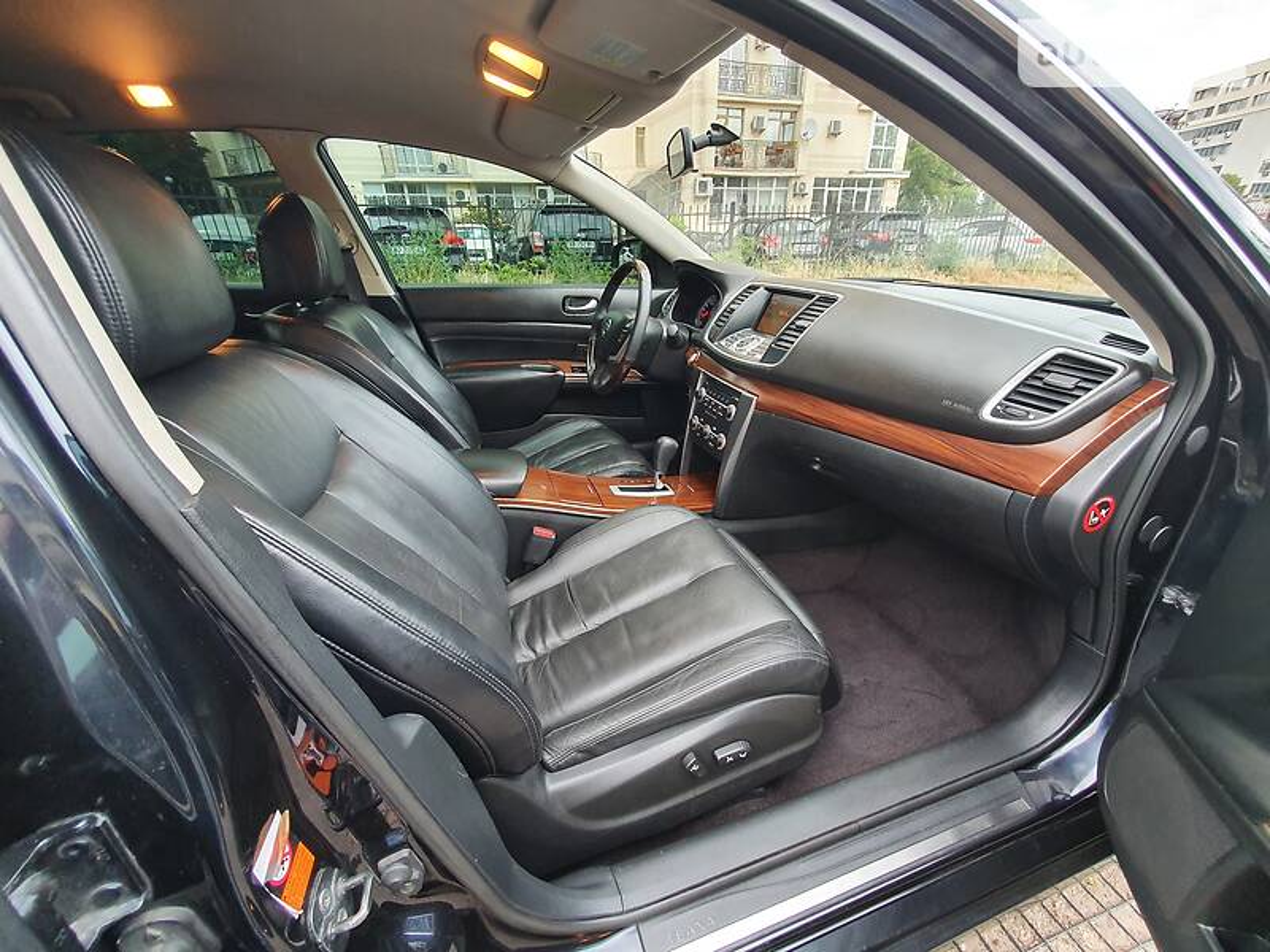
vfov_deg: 89.9
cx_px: 635
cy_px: 476
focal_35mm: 13
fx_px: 477
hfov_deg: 106.2
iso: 160
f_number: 2.2
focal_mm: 1.8
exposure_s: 1/30
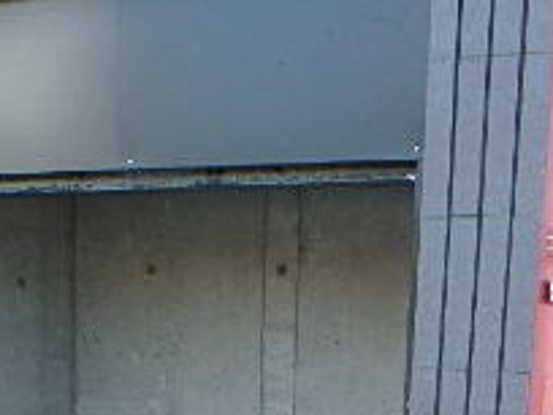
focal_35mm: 66
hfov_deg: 29.3
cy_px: 521
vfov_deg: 20.5
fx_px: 1054
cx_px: 209
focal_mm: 3.7
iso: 125
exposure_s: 1/125
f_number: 3.5
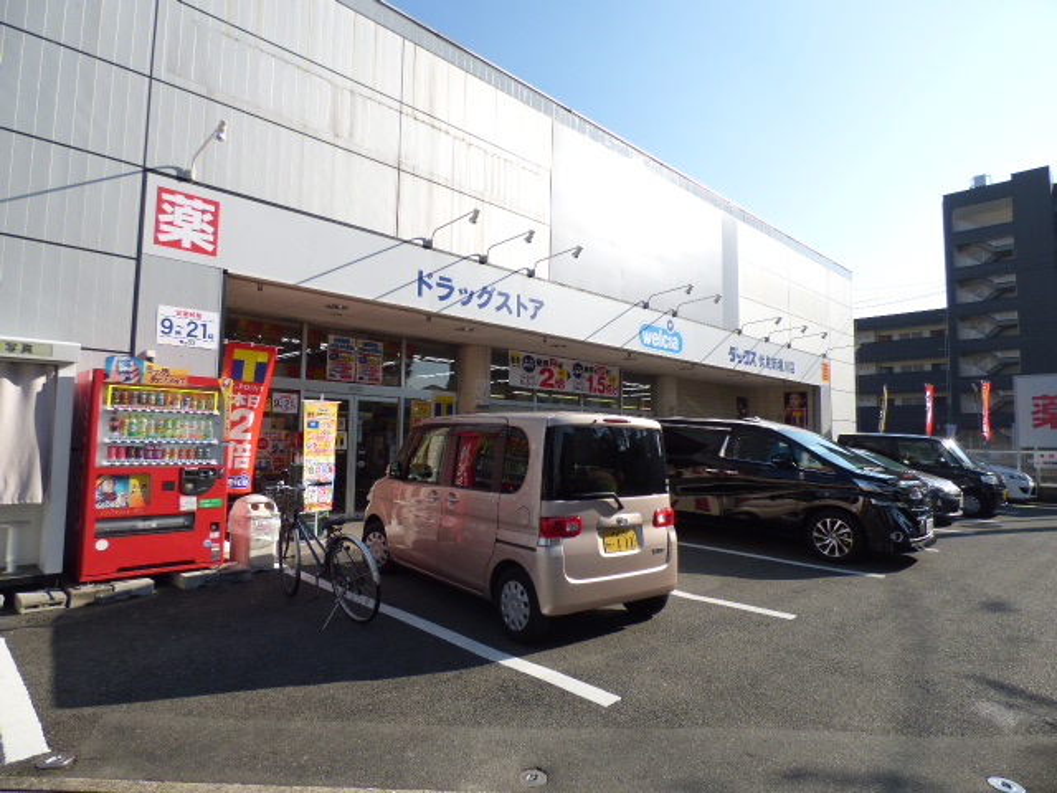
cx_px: 528
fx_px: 611
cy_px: 396
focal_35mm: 20
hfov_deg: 81.7
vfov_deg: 66.0
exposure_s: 1/1300
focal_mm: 3.58
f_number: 2.8
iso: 100
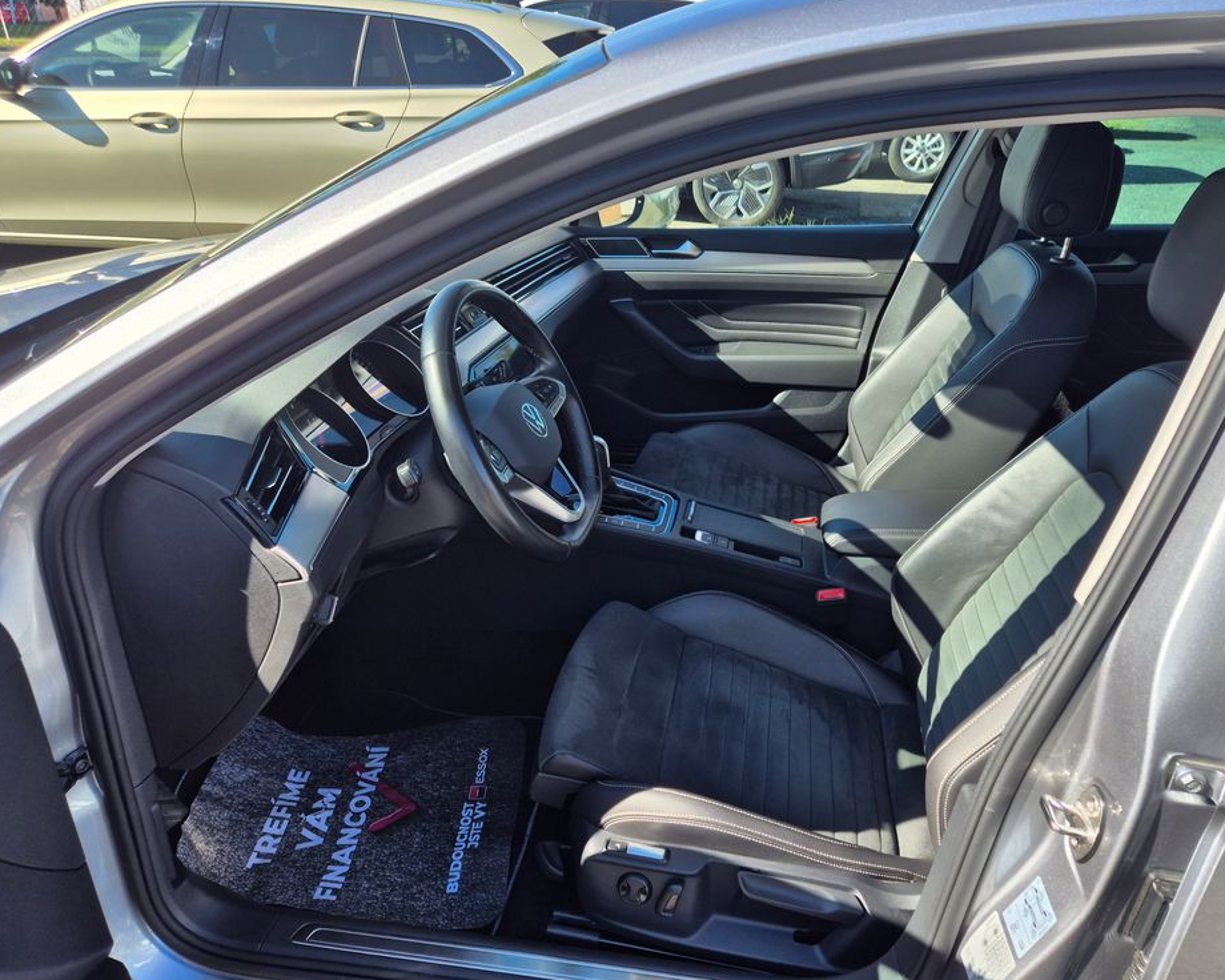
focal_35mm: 25
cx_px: 664
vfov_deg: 56.8
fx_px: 906
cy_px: 494
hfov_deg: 68.0
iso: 25
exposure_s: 1/1176
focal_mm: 5.4
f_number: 1.8
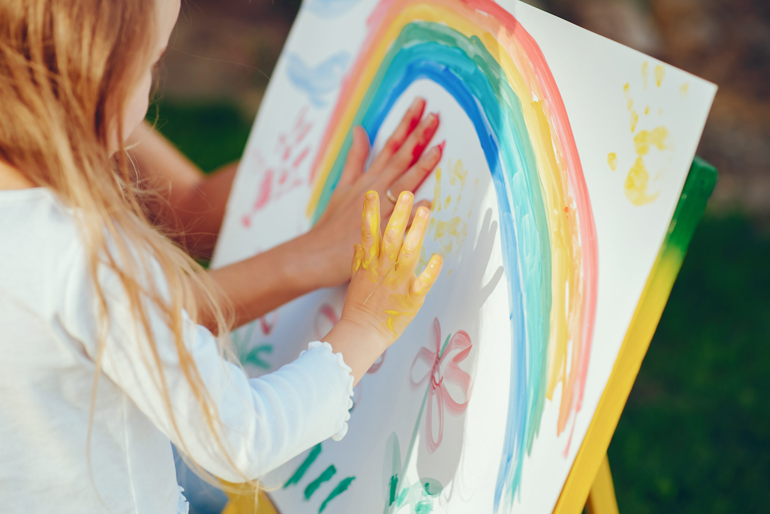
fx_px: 1819
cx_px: 385
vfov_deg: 16.1
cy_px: 257
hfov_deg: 23.9
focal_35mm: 85
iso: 100
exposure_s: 1/320
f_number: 2.8
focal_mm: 85
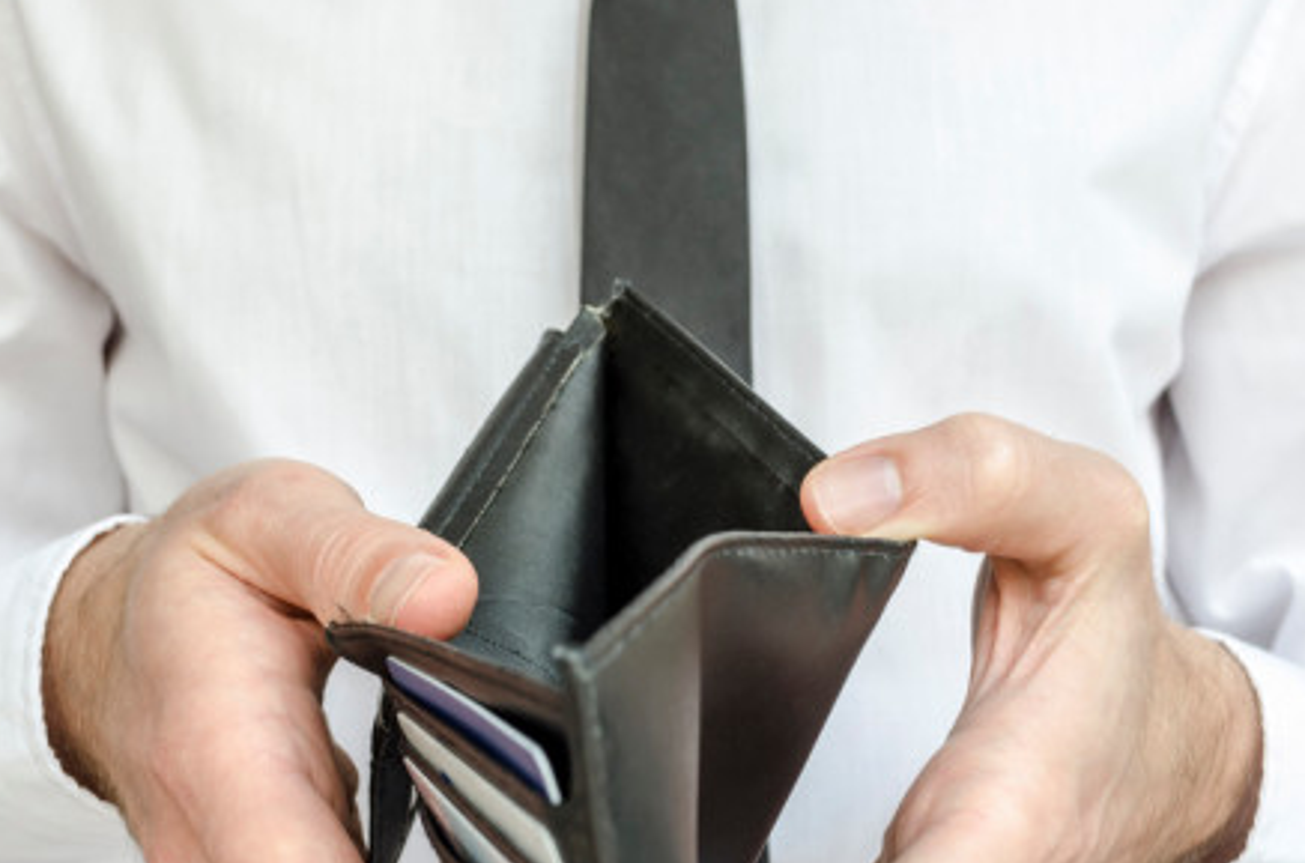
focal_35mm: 54
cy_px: 503
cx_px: 663
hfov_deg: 37.0
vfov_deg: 24.9
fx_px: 1953
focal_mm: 30
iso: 320
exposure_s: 1/3
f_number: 8
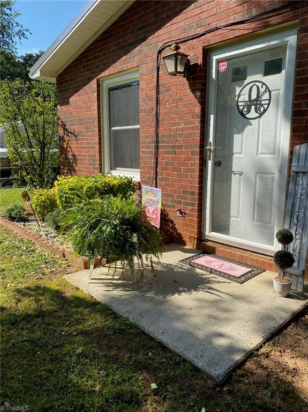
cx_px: 154
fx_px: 309
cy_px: 206
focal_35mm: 26
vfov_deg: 67.3
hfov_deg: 53.0
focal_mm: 4.25
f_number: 1.8
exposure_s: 1/1543
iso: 32
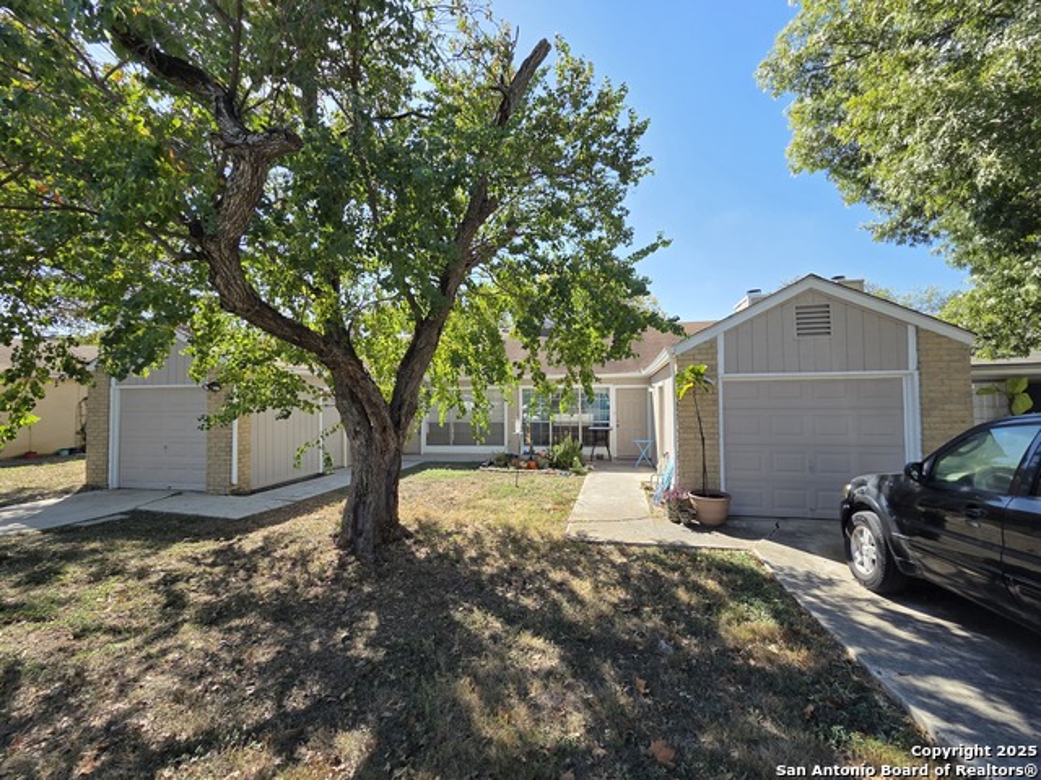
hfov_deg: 106.2
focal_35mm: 13
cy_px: 390
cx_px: 520
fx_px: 391
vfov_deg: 89.9
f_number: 2.2
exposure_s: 1/1170
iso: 50
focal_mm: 2.2
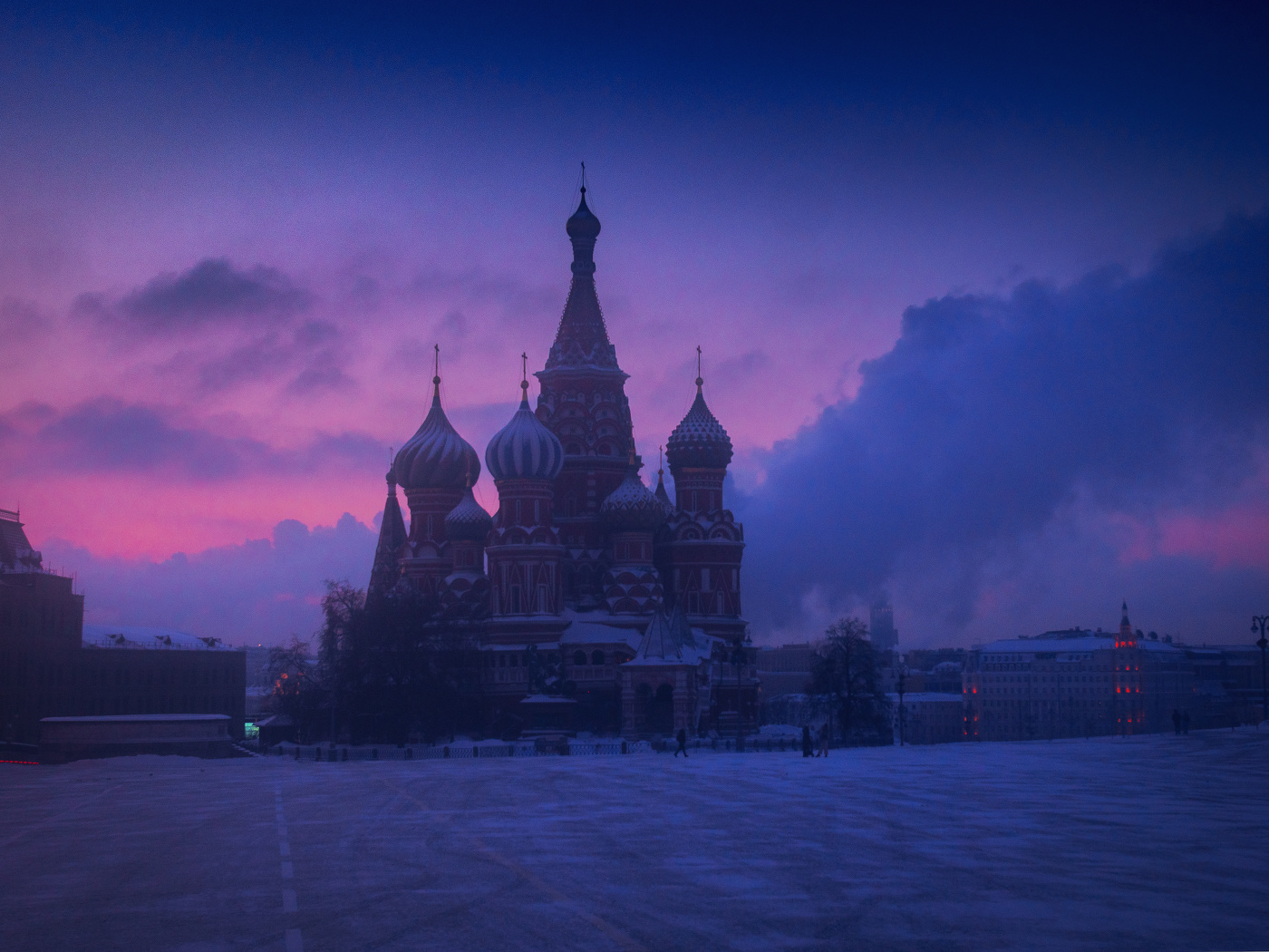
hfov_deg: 31.7
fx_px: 2236
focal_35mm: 61
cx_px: 634
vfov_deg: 24.0
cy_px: 476
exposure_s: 1/30
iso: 200
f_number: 5.4
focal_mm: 28
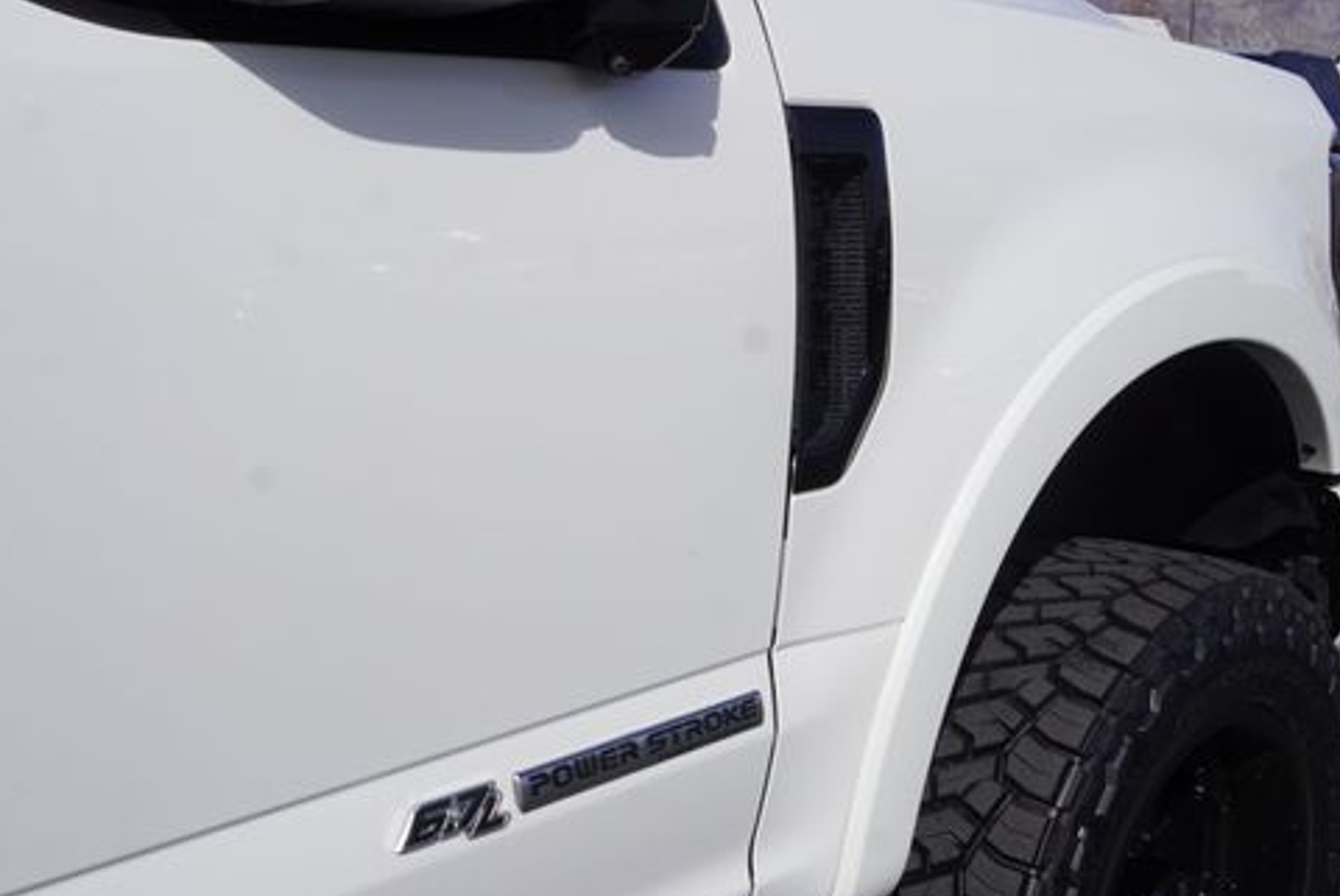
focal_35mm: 44
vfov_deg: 30.5
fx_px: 1639
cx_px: 681
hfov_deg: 44.5
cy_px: 505
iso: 100
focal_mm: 22
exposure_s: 1/320
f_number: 10
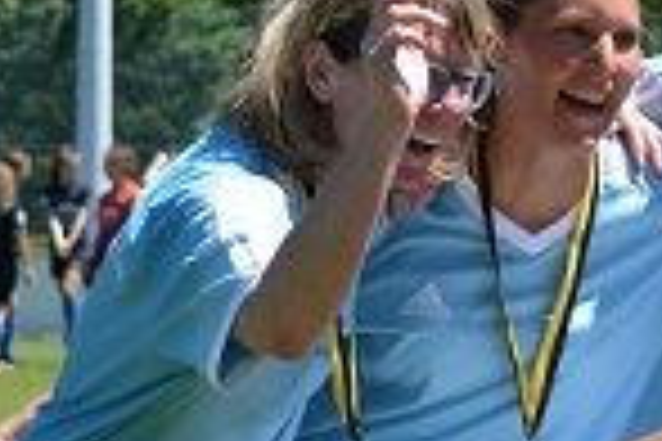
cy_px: 459
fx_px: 6493
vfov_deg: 3.9
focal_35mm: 353
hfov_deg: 5.8
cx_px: 1072
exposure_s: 1/1600
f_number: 5.6
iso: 400
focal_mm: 55
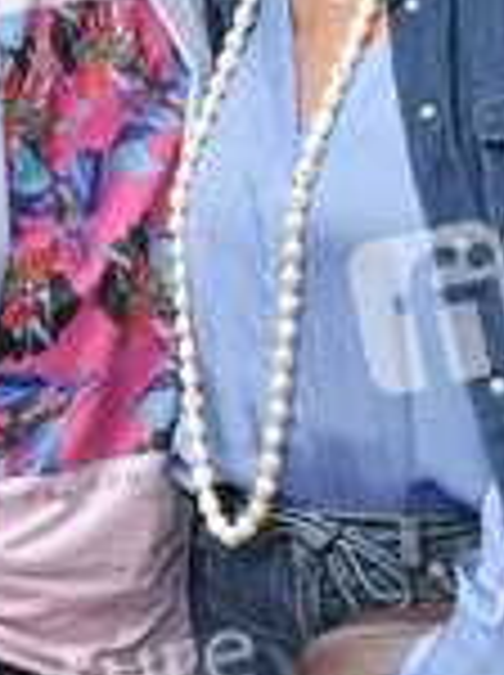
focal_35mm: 82
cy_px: 63
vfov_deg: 23.2
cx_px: 171
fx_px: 1596
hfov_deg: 17.9
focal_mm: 32
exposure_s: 1/250
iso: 400
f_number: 10
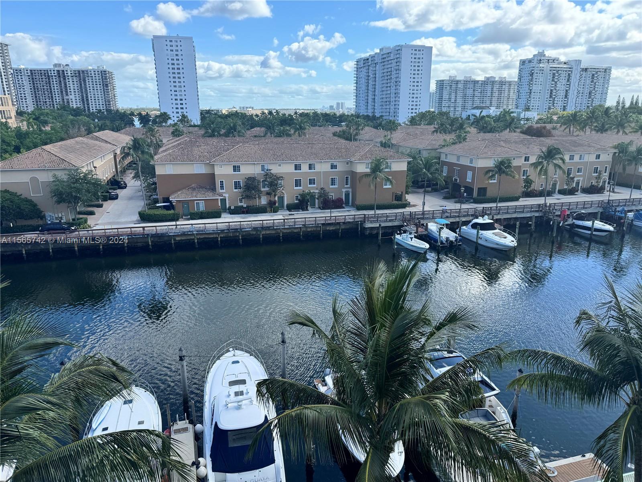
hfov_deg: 71.6
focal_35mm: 24
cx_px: 321
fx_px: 445
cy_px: 241
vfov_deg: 56.8
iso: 80
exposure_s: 1/2604
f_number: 1.78
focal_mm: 6.76
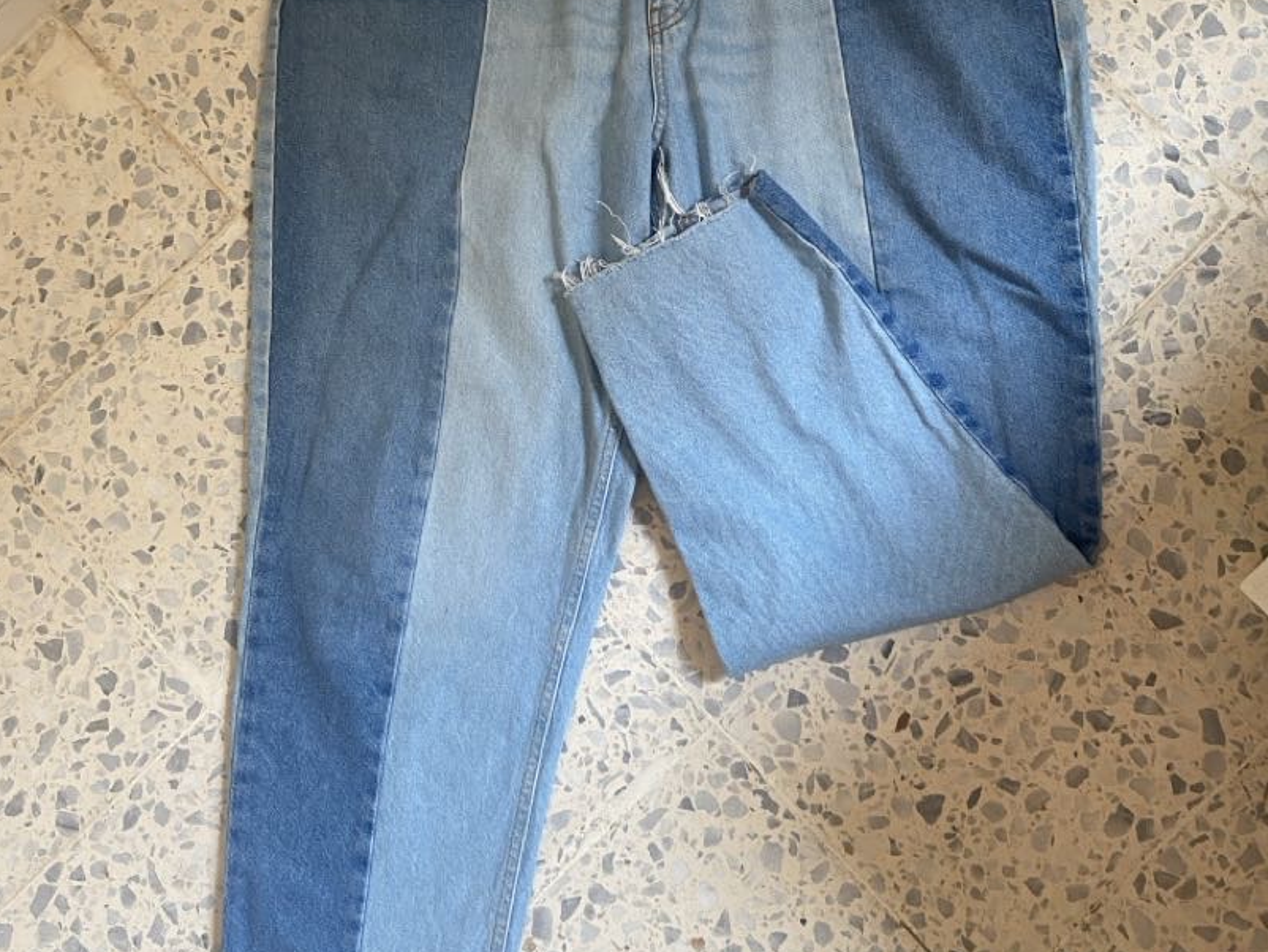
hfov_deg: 52.6
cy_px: 359
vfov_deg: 40.4
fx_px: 1282
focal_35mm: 35
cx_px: 631
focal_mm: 4.25
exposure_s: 1/60
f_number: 1.8
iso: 160
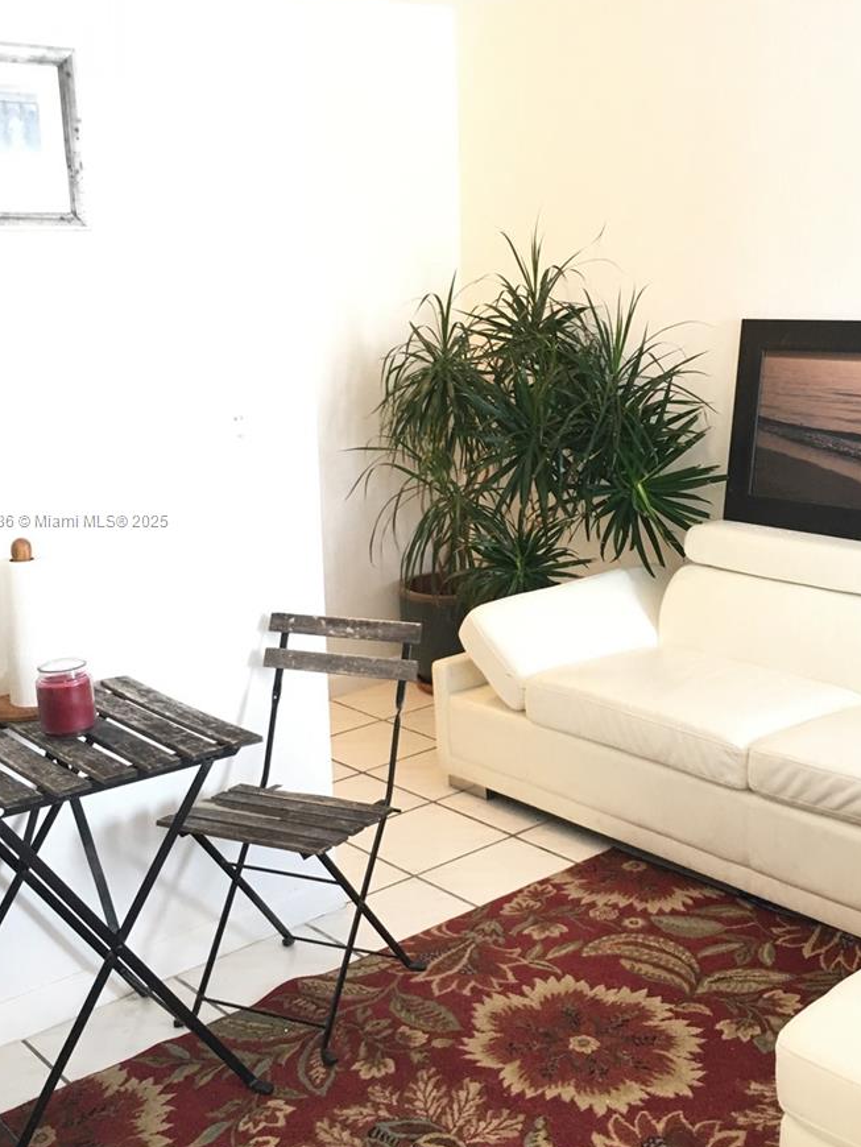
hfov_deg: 35.8
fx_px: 1326
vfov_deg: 46.7
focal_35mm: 40
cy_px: 521
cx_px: 518
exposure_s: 1/30
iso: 40
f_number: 2.2
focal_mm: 4.15
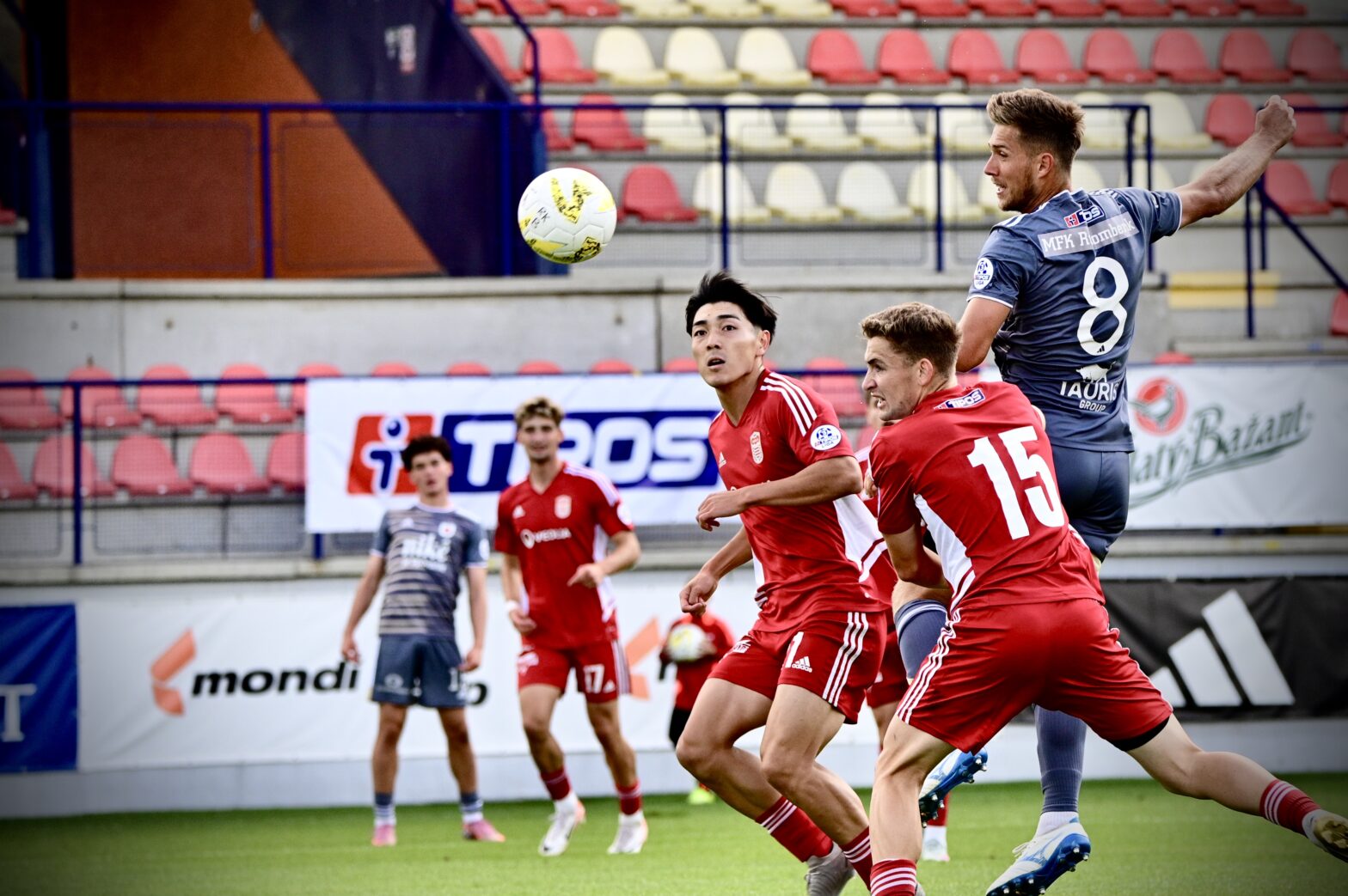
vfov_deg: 6.2
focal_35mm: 220
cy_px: 448
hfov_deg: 9.4
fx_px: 8231
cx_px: 674
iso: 1000
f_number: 5.6
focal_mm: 220
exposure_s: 1/1000
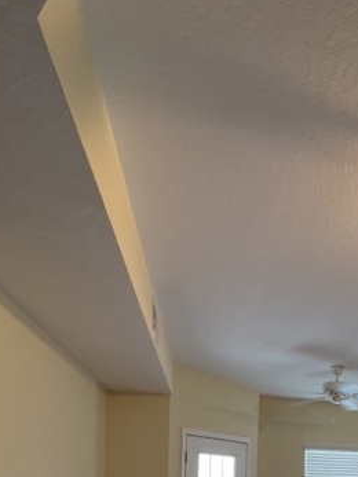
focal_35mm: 30
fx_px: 414
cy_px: 481
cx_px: 329
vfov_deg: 48.8
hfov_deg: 42.5
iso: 50
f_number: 1.8
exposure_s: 1/40
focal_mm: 1.57
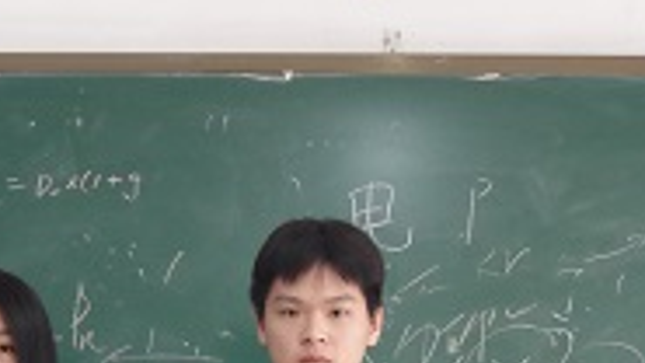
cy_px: 578
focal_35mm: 127
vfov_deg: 9.2
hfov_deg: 16.8
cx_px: 153
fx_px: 2172
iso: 1600
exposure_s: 1/30
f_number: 4
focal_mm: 28
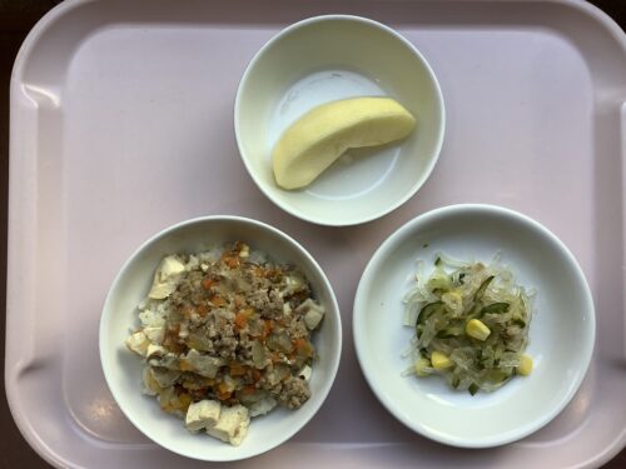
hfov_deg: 58.4
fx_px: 561
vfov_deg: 45.4
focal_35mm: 31
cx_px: 313
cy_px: 234
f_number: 2.4
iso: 40
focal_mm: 3.3
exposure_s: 1/120
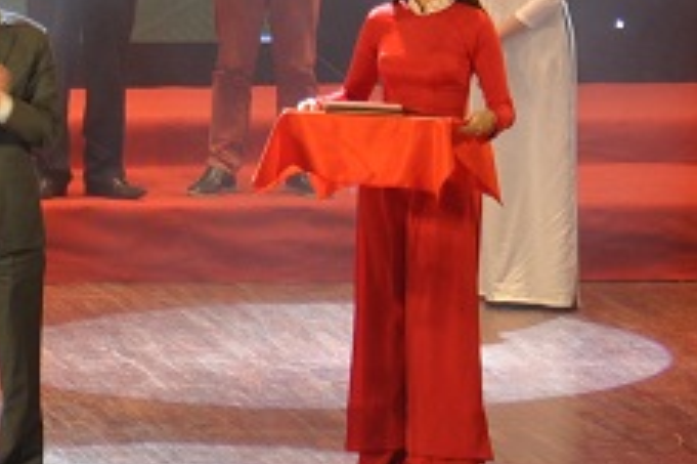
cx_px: -468
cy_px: -204
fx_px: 8145
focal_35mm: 421
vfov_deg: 3.3
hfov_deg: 4.9
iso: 400
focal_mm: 66
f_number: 5.3
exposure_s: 1/30
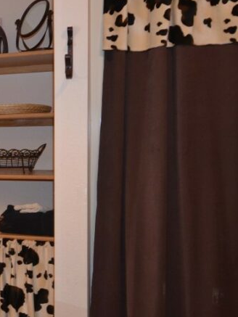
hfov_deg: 23.4
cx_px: -84
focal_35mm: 54
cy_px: 161
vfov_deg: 35.5
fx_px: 495
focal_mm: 16
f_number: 3.5
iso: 720
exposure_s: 1/60
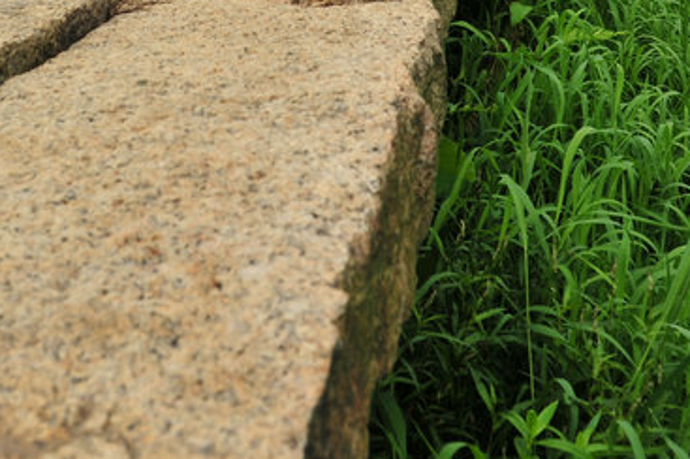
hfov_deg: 29.9
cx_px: 244
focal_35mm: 67
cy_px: -110
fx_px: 1283
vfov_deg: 19.0
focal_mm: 24
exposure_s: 1/320
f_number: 8
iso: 200
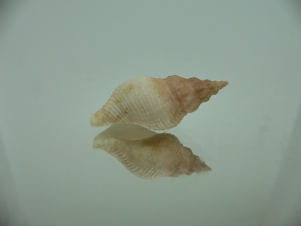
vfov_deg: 40.7
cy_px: 113
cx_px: 150
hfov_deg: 52.6
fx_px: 304
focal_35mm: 35
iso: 100
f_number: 2.8
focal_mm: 4.6
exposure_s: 1/60
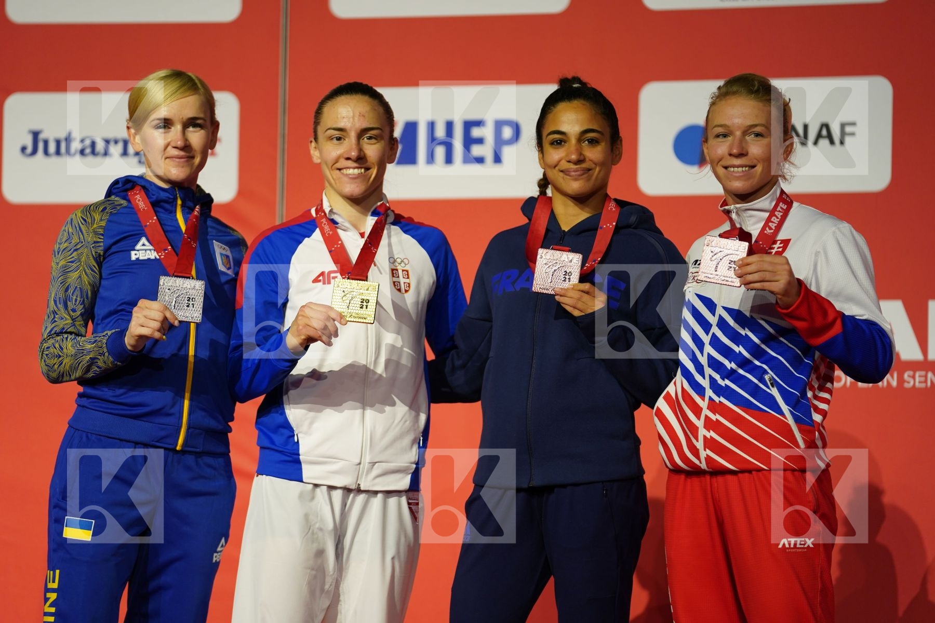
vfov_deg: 8.9
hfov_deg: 13.3
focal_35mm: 154
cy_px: 312
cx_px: 468
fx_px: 3999
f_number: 2.8
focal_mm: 154
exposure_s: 1/250
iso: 800
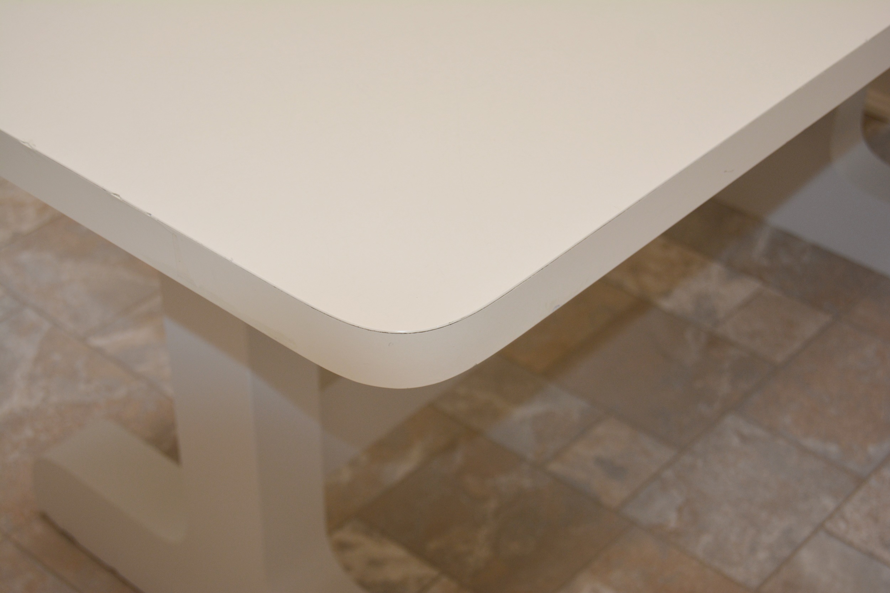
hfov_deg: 29.9
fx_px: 1669
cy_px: 296
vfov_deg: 20.2
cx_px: 445
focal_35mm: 68
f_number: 5.3
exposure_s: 1/60
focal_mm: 45
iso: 400
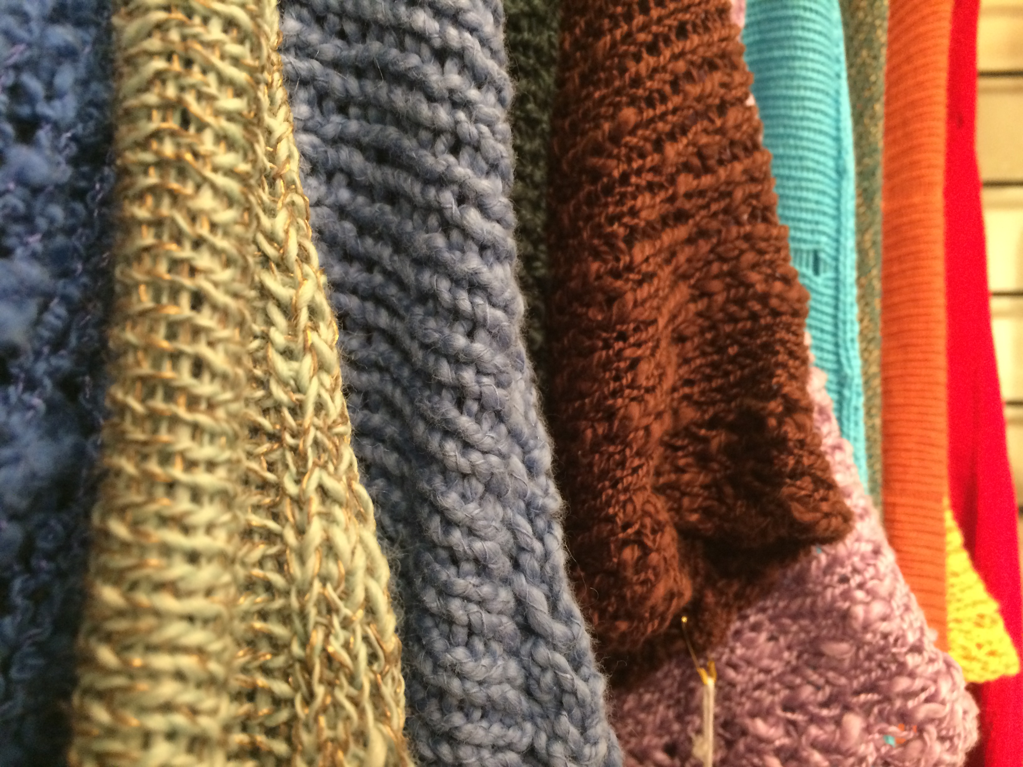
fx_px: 857
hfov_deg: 61.7
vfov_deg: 48.2
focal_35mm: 29
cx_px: 512
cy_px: 384
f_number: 2.2
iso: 250
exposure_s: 1/24
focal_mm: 4.15
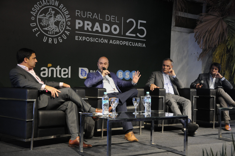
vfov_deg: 25.7
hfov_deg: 37.9
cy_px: 78
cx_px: 118
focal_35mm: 52
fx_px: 342
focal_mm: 35
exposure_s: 1/125
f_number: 4.5
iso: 1250
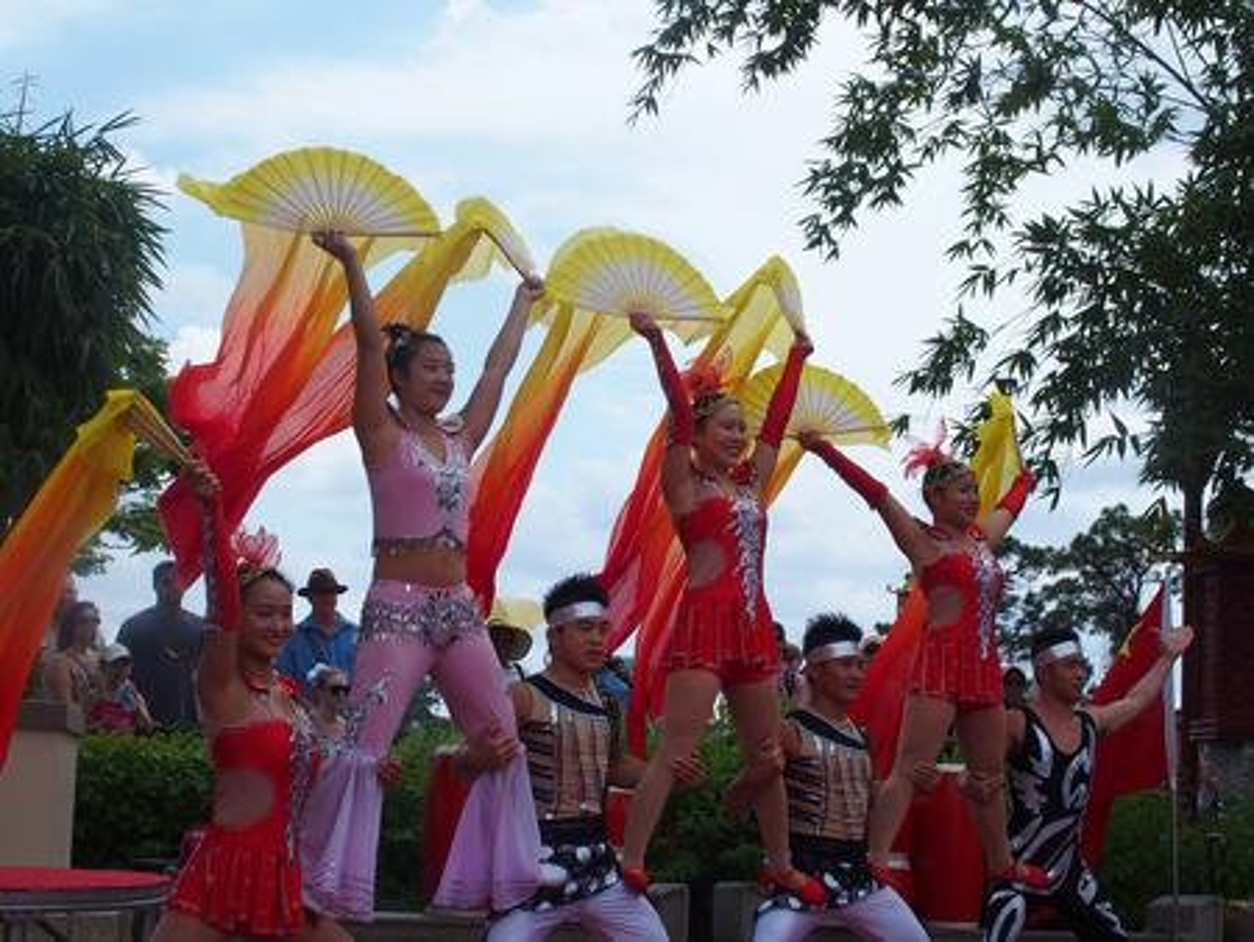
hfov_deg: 31.2
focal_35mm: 62
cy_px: 471
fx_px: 2247
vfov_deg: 23.7
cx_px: 627
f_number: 4.5
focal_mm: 13.2
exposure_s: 1/800
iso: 100
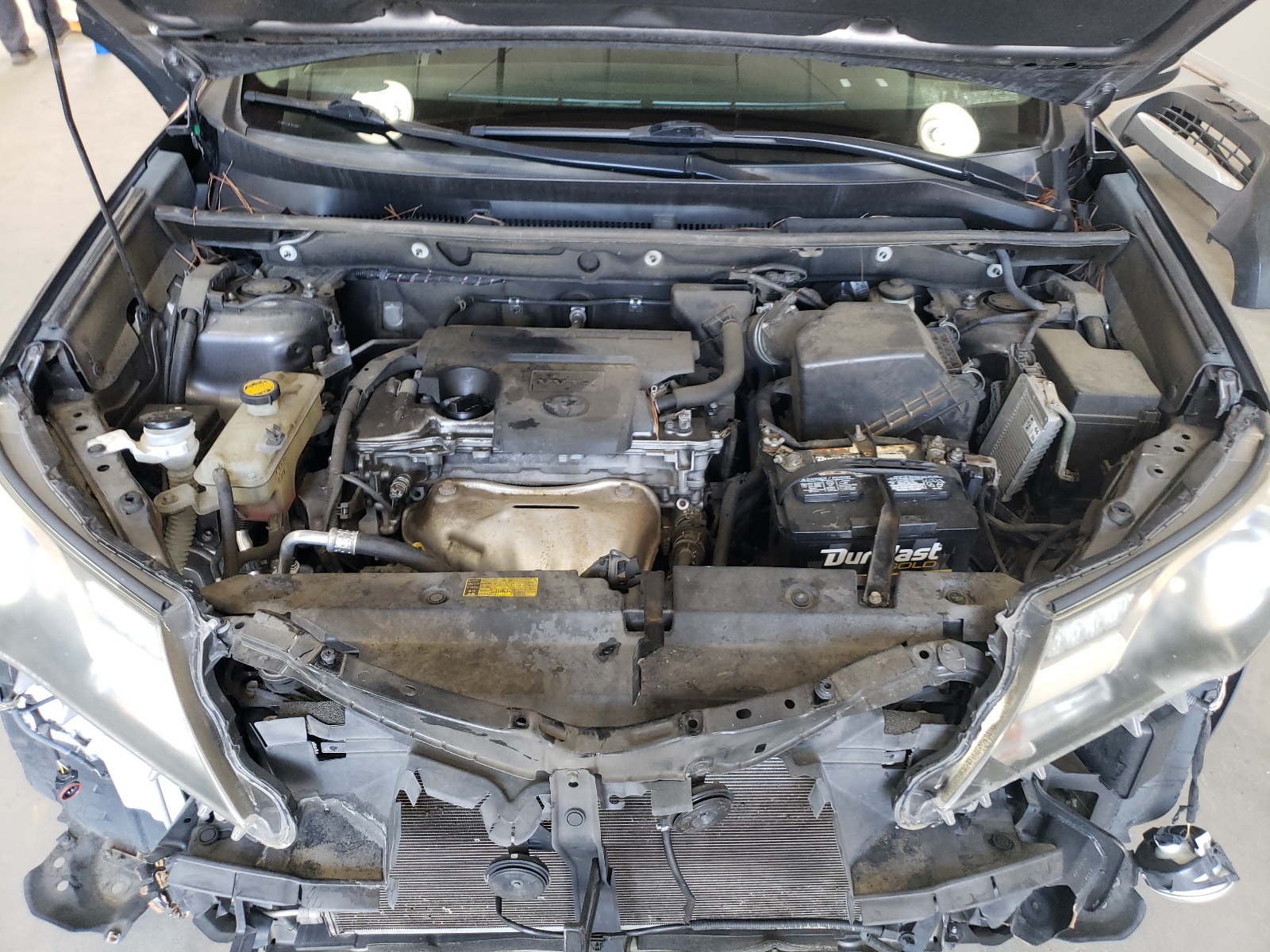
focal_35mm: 26
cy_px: 476
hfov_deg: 67.3
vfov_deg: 53.1
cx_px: 635
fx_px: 954
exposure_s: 1/60.2
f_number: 1.5
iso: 126
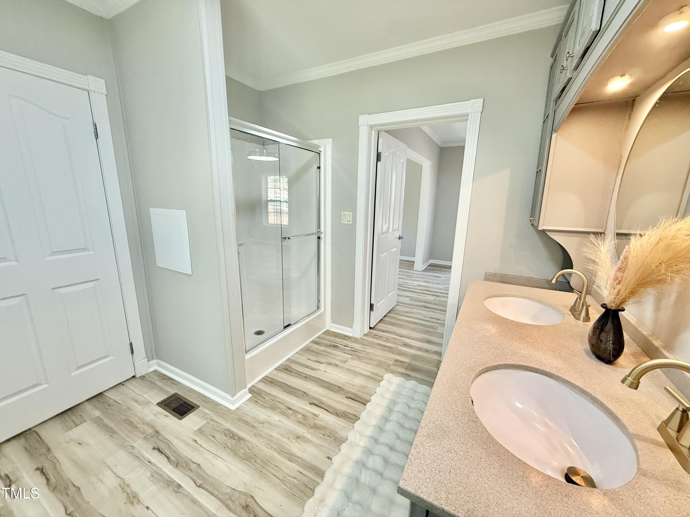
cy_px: 258
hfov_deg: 102.1
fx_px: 279
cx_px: 345
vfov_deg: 85.7
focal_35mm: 14
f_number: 2.2
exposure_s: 1/120
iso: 250
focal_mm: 2.22
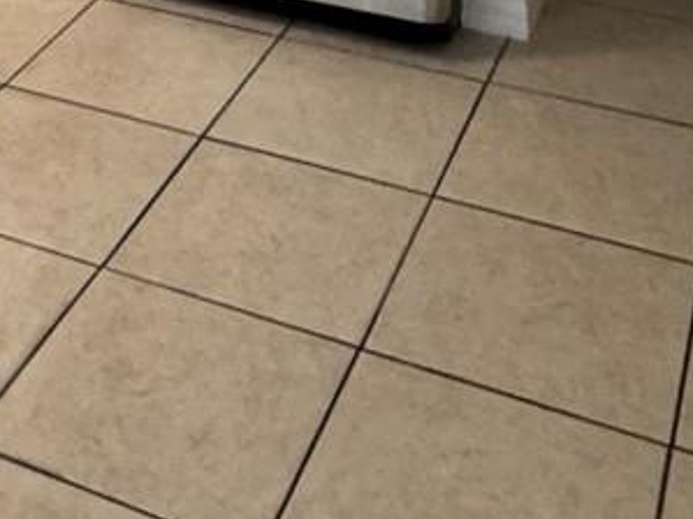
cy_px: -343
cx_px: 19
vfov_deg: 17.0
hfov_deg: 24.9
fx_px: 1501
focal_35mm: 75
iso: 640
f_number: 2.2
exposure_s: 1/60
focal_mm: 2.22
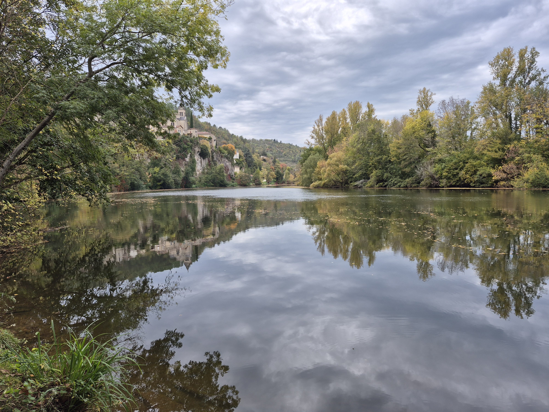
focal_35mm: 23
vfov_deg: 58.9
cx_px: 274
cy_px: 206
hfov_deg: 73.9
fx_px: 365
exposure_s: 1/197
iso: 25
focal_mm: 5.4
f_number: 1.8
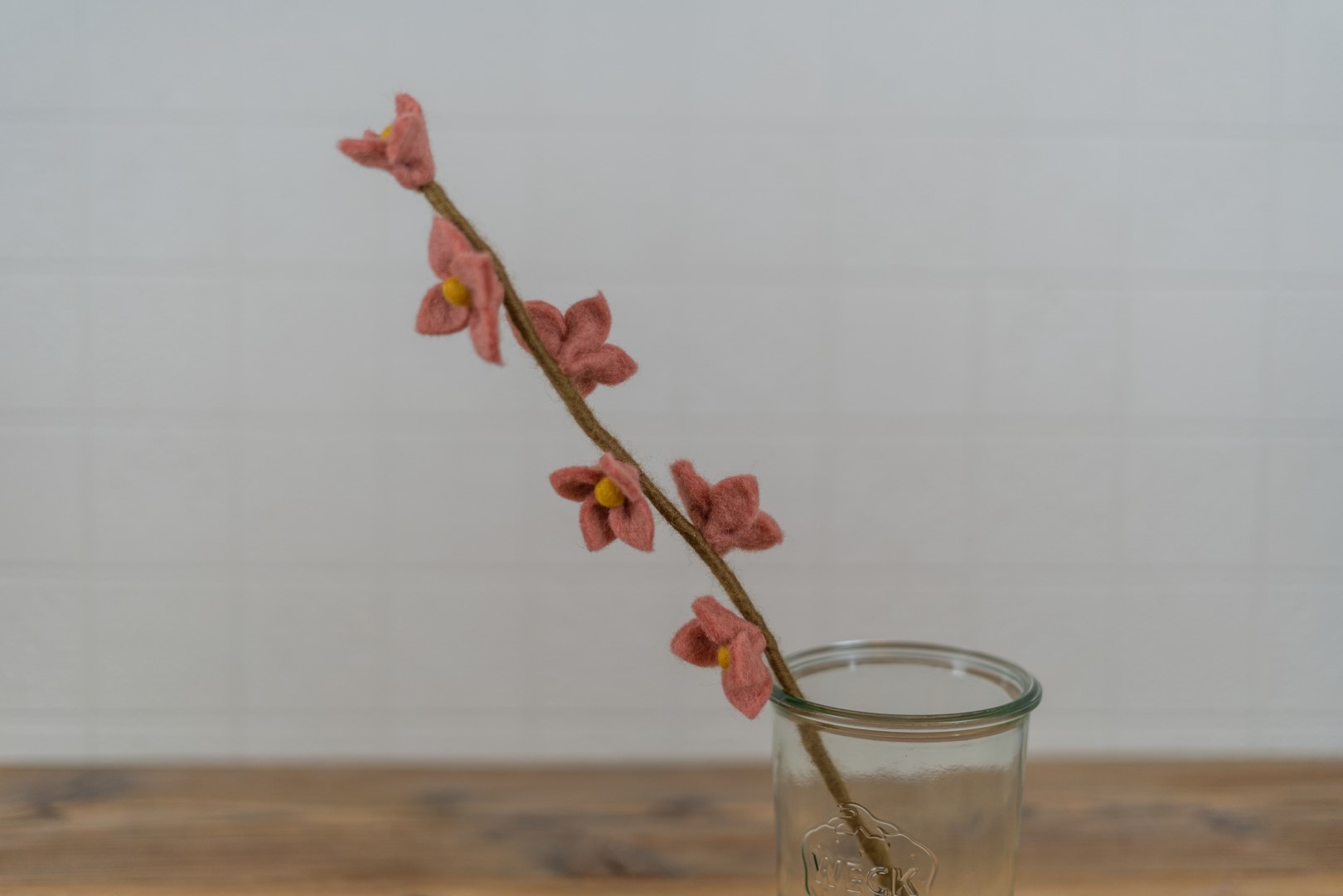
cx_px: 672
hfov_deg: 39.6
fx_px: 1865
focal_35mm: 50
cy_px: 448
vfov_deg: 27.0
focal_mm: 50
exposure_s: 1/250
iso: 200
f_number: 1.8
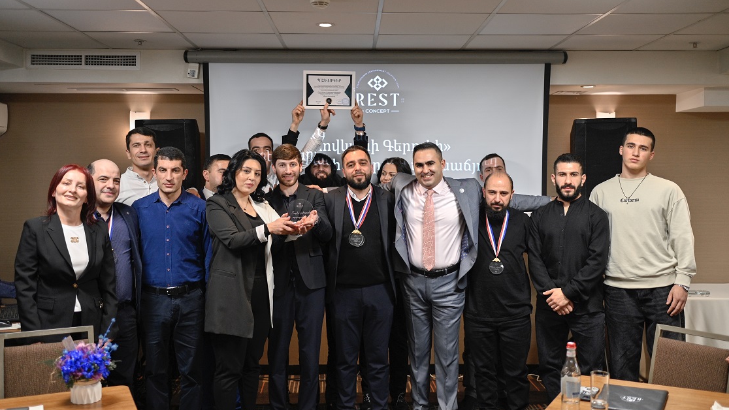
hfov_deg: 54.0
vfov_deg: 31.9
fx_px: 715
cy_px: 240
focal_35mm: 37
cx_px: 364
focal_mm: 35
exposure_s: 1/125
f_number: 2.2
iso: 320
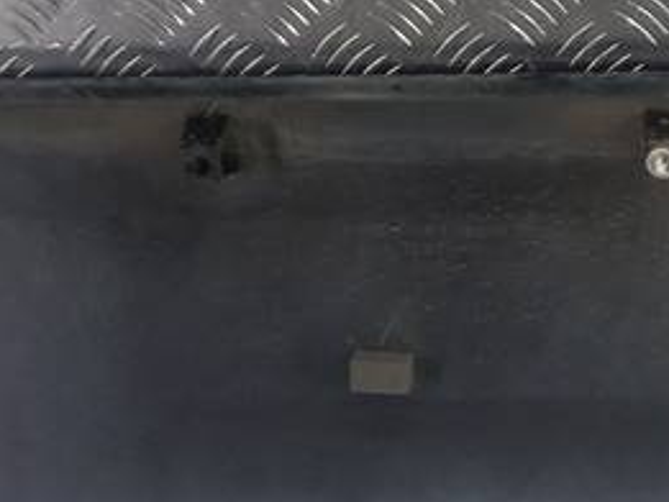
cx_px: 733
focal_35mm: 98
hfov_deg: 19.2
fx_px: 1895
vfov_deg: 15.1
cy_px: 282
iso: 64
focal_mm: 4.6
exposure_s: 1/50
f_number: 1.8
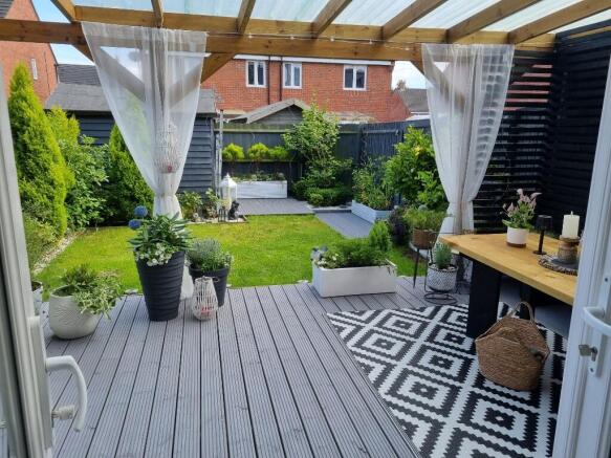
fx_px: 459
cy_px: 229
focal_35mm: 26
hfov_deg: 67.3
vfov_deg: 53.0
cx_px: 306
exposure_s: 1/720
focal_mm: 5.4
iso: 50
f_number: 1.8
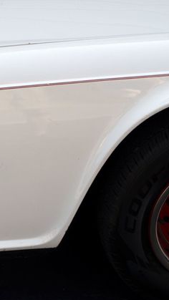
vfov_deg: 23.4
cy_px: 151
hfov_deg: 12.9
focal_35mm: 91
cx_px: -46
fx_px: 724
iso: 140
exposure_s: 1/250
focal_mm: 38
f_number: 8
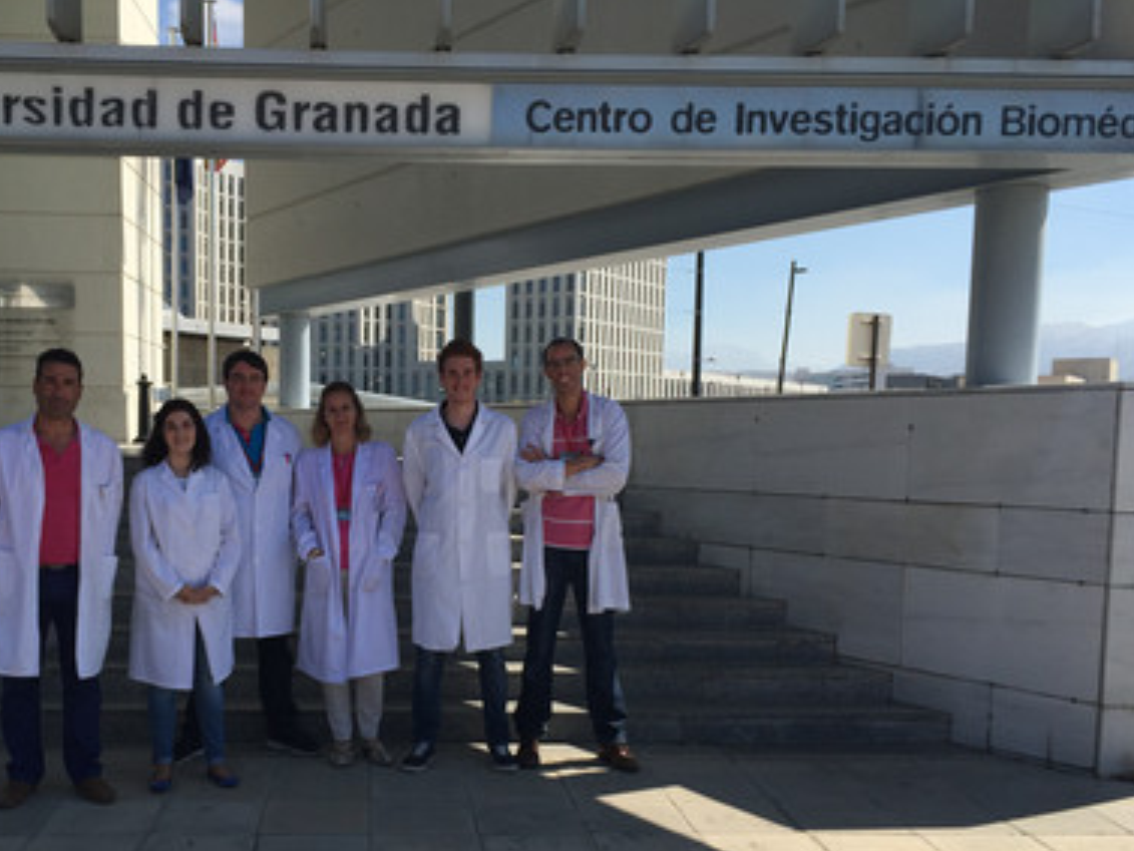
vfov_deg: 36.5
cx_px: 429
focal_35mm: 39
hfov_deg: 47.4
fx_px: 1278
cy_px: 562
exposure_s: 1/2639
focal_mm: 4.15
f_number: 2.2
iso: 32
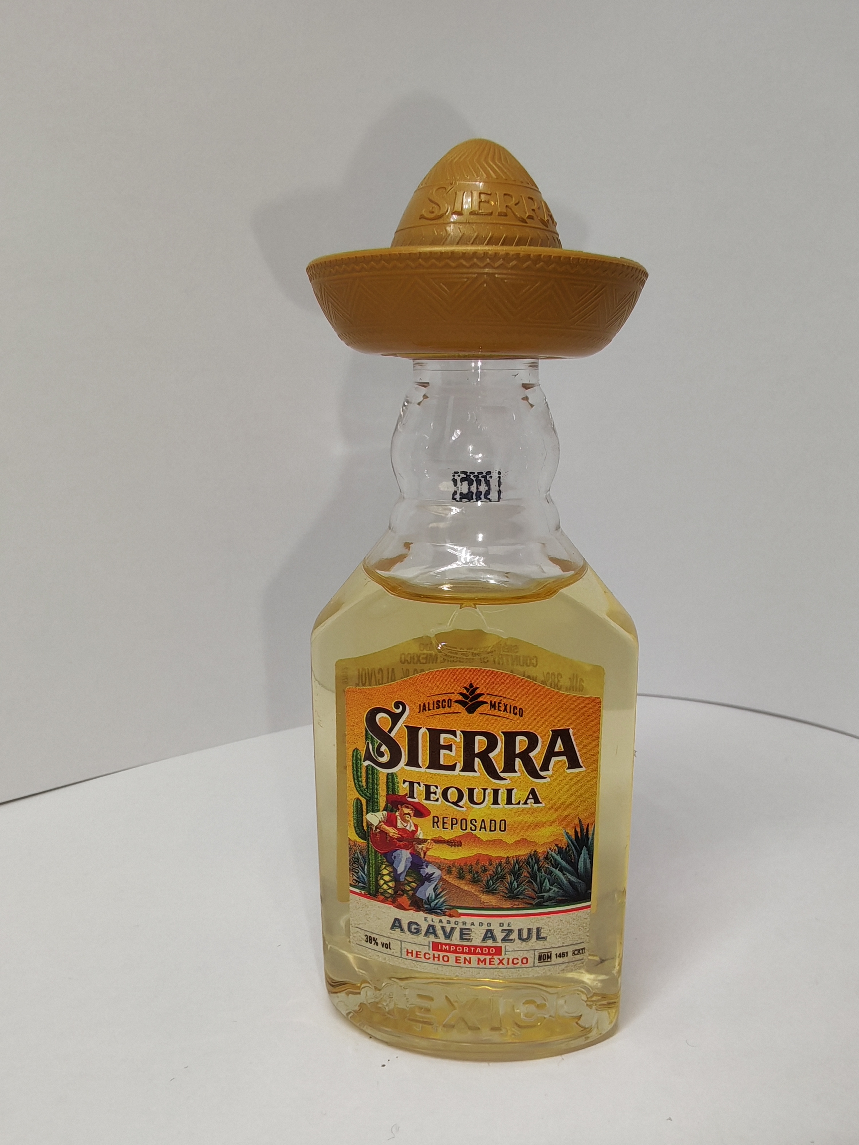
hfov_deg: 51.4
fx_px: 893
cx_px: 430
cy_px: 572
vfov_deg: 65.3
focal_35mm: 27
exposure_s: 1/100
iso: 50
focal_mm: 1.96
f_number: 2.2
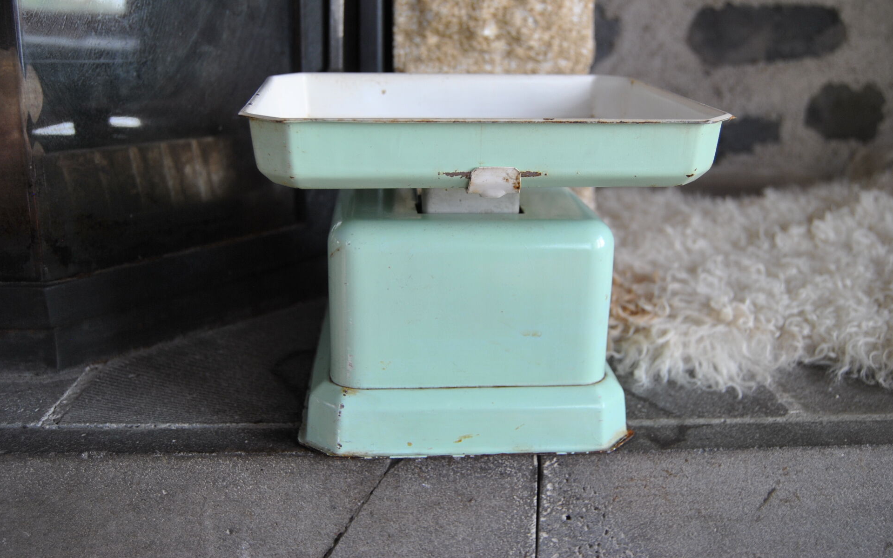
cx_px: 449
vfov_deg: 35.8
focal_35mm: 36
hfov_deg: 54.6
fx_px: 864
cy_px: 257
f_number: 3.8
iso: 200
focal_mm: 23
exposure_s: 1/50
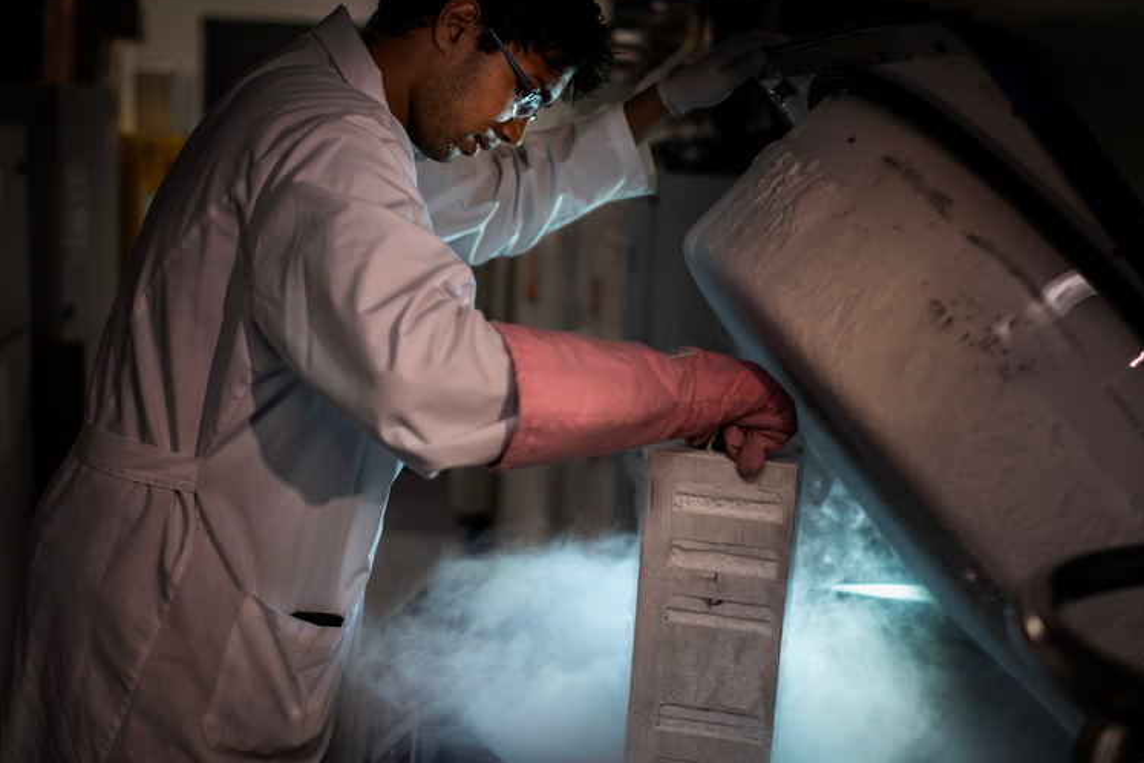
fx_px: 1525
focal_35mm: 48
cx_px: 538
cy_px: 379
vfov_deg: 28.1
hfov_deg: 41.1
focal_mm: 35
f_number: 1.4
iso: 250
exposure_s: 1/250
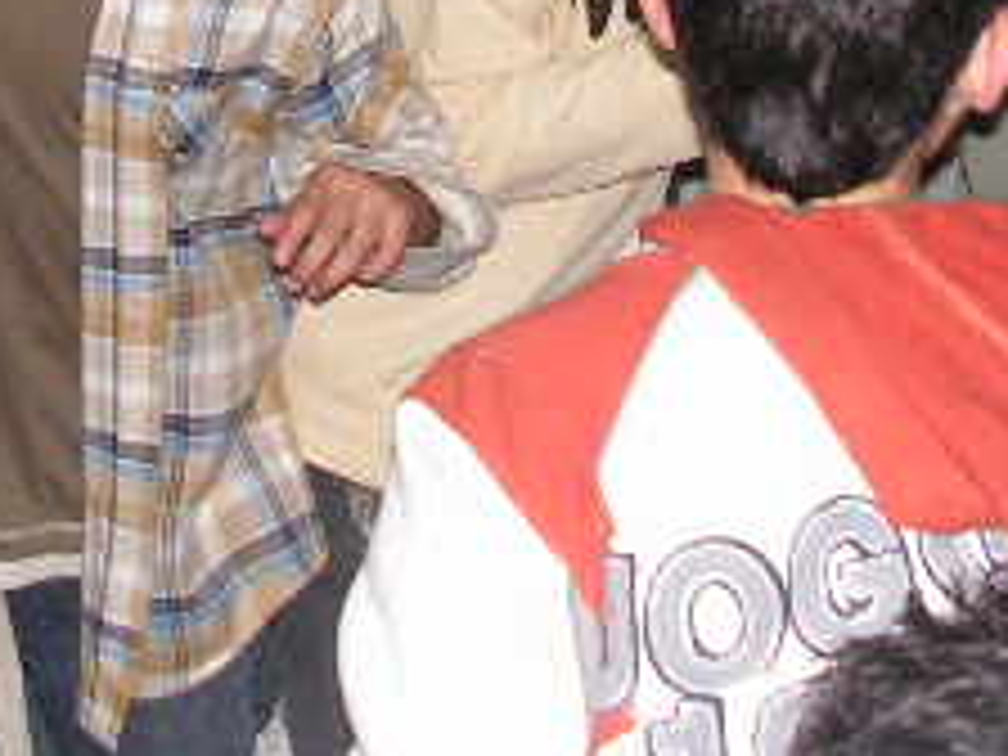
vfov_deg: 10.2
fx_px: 4164
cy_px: -238
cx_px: 261
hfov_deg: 13.8
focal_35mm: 143
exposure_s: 1/40
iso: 200
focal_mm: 8.4
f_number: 3.2
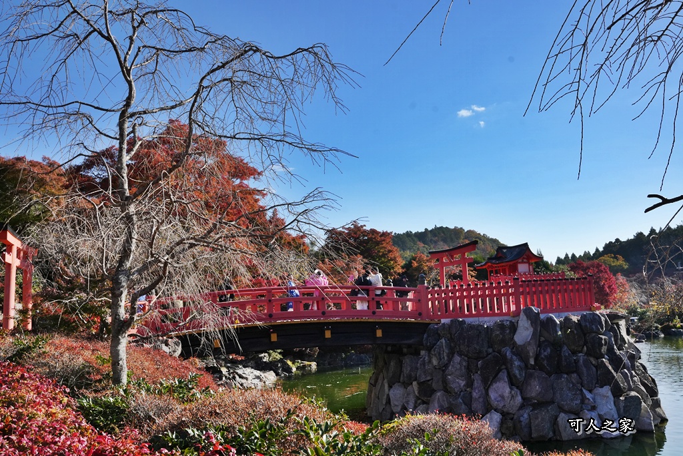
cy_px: 228
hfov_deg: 60.8
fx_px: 582
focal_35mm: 31
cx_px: 342
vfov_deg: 42.7
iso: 1000
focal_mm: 30.7
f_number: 8
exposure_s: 1/2000
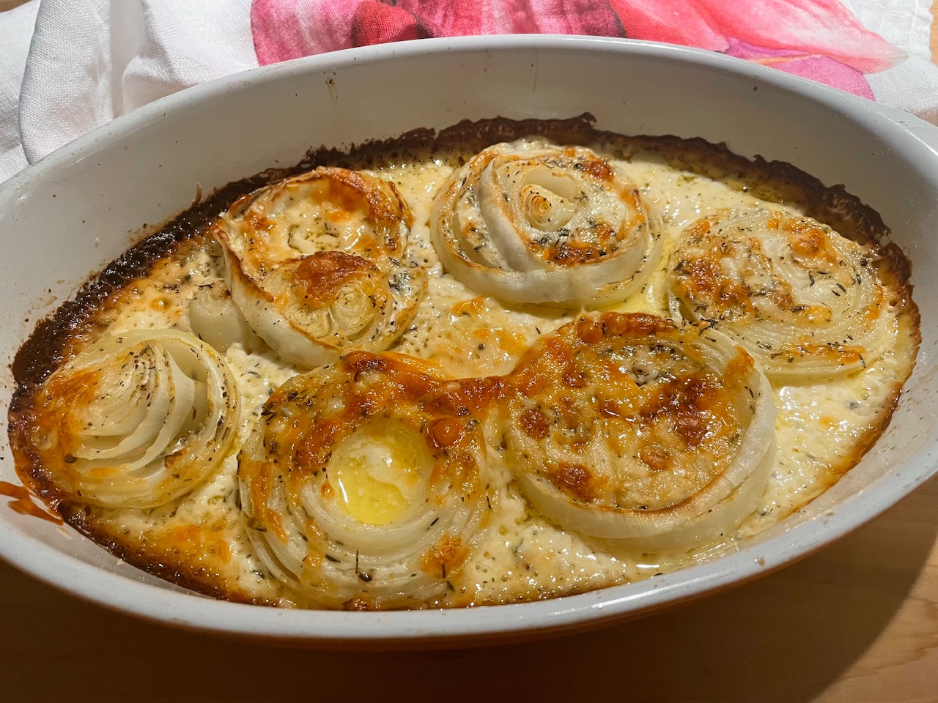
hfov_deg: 67.3
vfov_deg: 53.1
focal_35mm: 26
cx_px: 469
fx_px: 705
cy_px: 352
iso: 250
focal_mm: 4.2
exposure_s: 1/60
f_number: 1.6
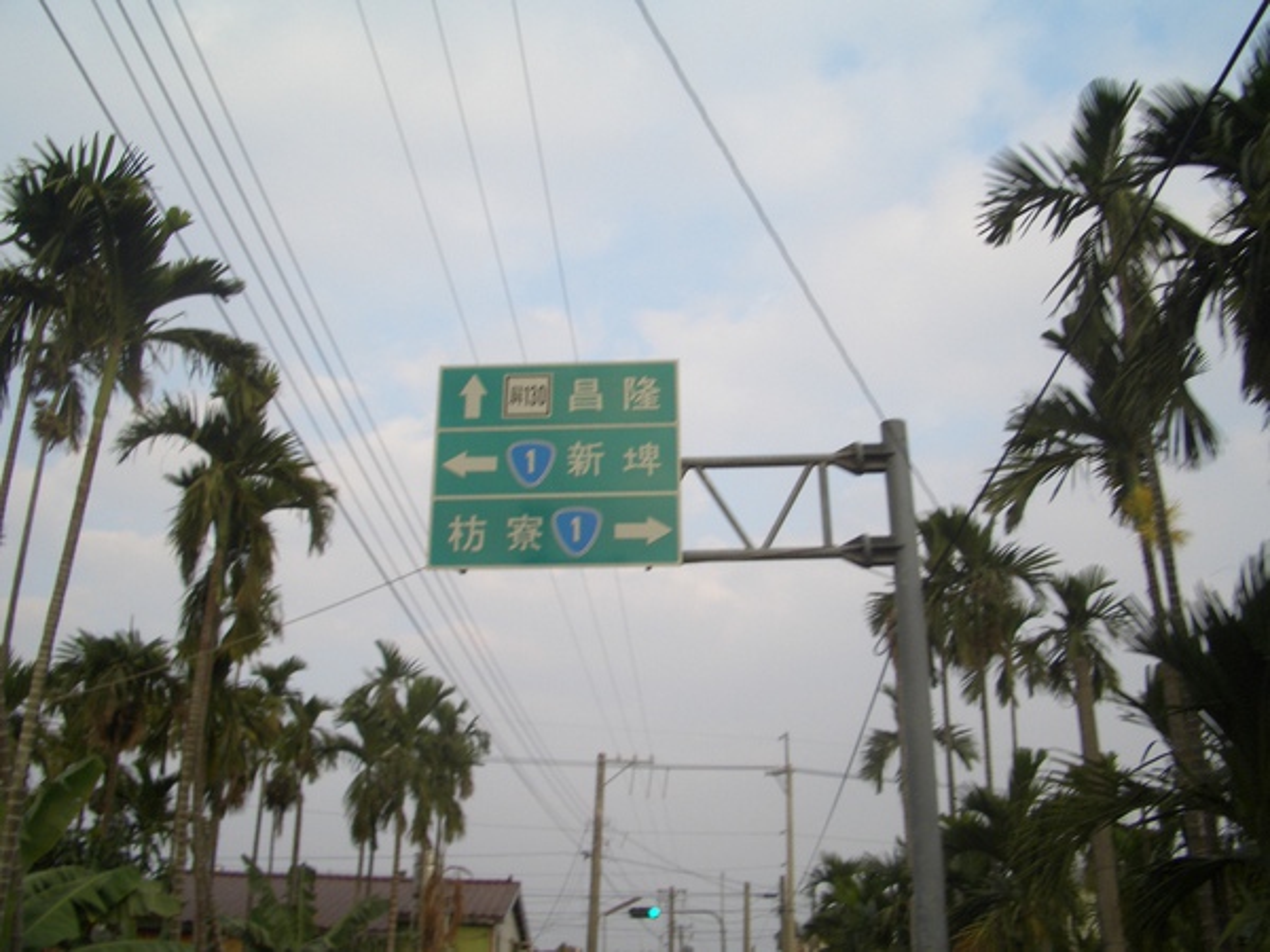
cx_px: 635
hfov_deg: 52.6
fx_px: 1284
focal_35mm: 35
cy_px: 476
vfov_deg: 40.7
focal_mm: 5.8
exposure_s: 1/200
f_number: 4.3
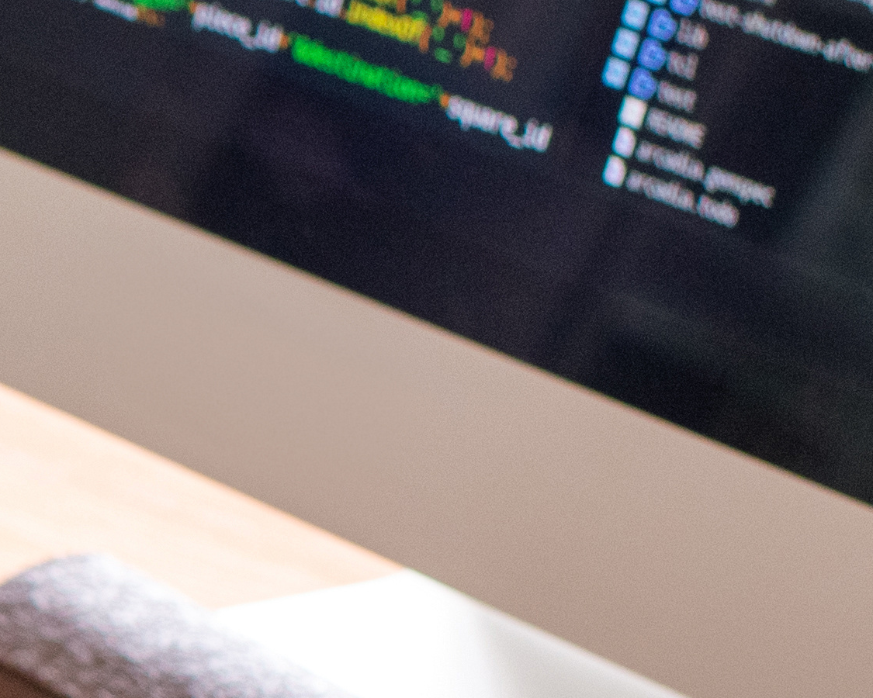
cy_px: 871
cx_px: -1277
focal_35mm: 241
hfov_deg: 7.5
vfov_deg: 6.4
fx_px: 6227
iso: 400
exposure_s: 1/125
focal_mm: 35
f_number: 4
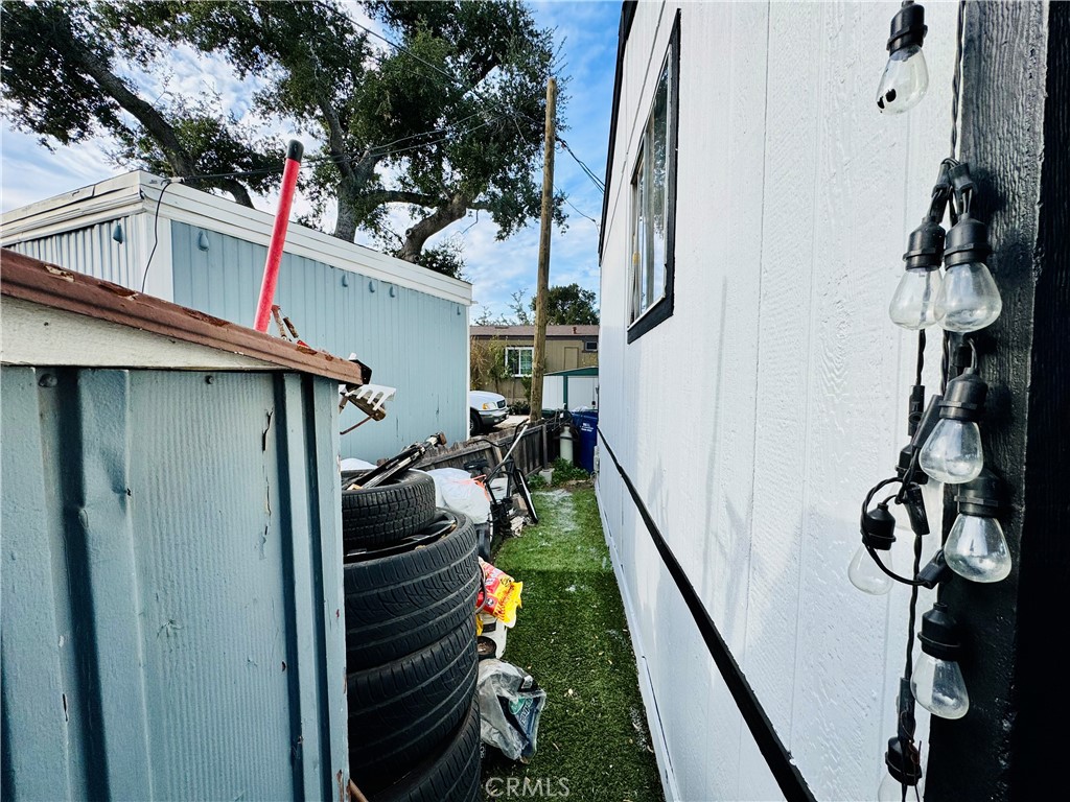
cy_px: 401
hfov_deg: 102.1
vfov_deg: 85.7
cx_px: 535
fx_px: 433
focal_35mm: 14
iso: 50
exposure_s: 1/664
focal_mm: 2.22
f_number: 2.2
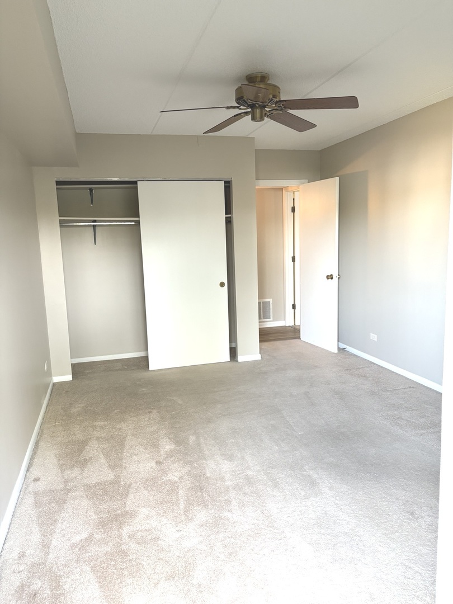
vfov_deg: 67.3
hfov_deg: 53.1
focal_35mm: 26
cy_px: 302
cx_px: 226
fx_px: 454
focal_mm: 5.96
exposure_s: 1/60
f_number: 1.6
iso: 160
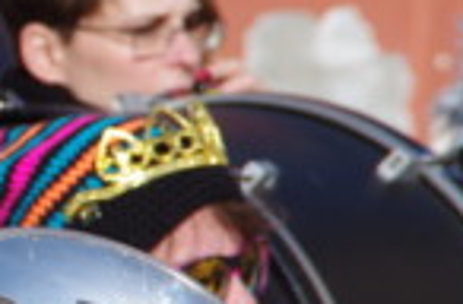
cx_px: -222
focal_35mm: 1030
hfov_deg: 2.0
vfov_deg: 1.3
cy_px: 106
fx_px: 13190
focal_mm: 200
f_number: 11
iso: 200
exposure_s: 1/320
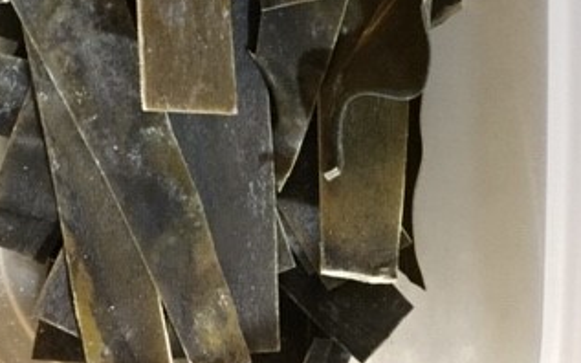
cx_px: 222
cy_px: -101
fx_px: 982
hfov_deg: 32.8
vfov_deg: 19.4
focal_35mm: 62
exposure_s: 1/15
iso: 400
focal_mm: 4.15
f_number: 2.2
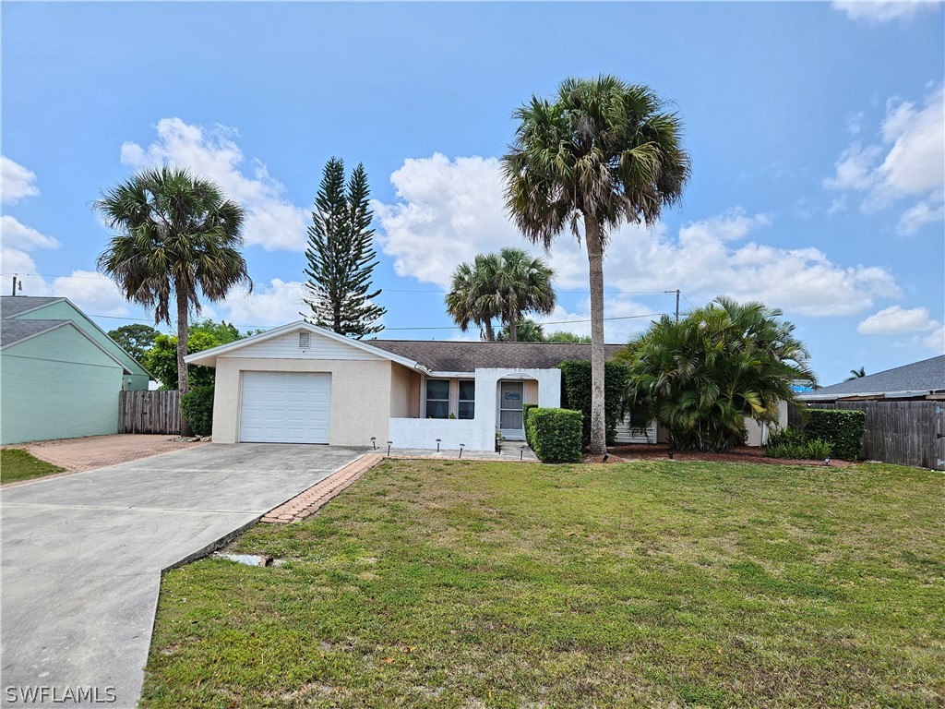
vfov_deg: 58.9
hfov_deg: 73.9
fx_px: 628
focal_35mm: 23
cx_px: 472
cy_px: 354
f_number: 1.8
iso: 25
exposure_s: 1/701
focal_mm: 5.4
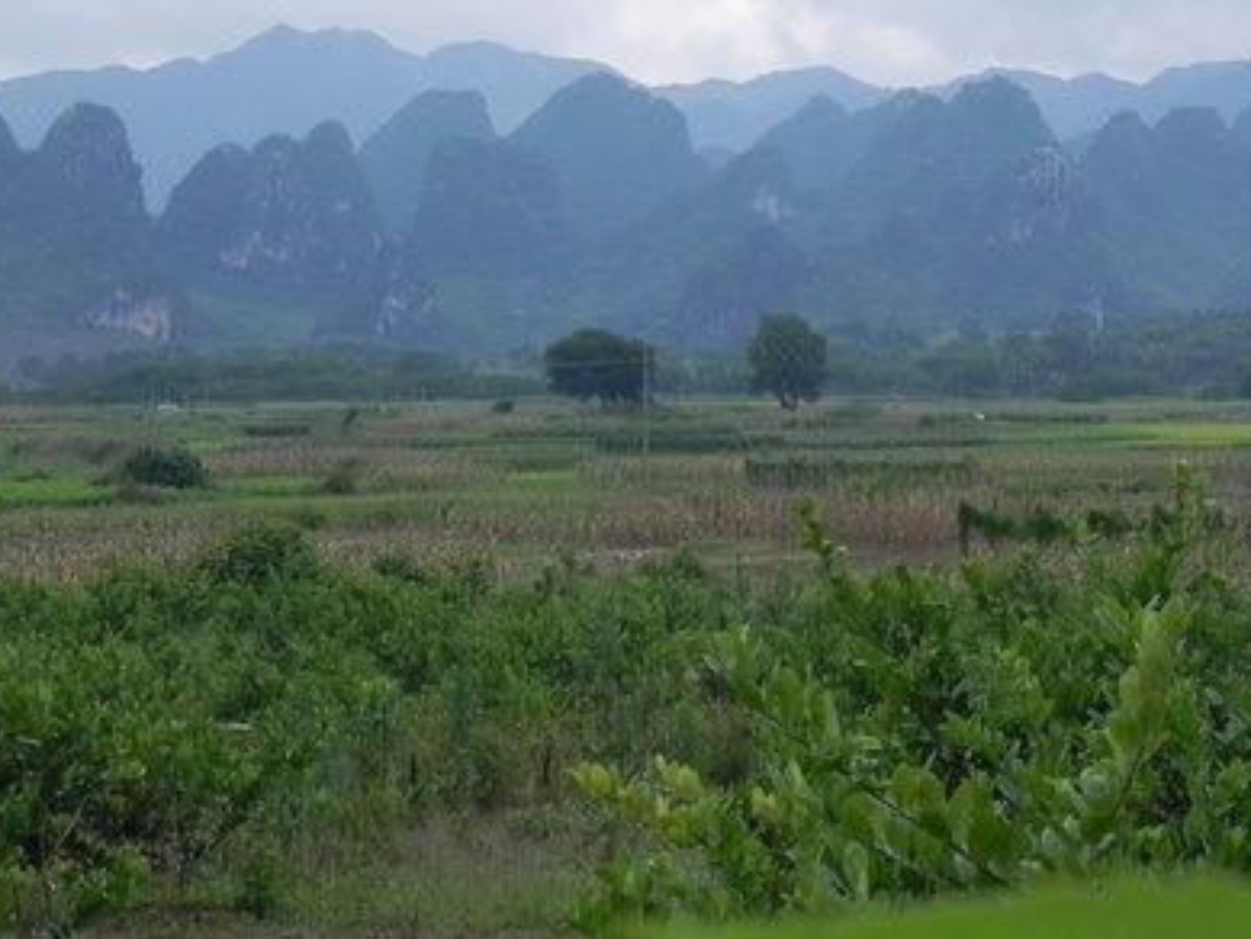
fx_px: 4880
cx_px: 720
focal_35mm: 135
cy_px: 98
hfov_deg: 14.6
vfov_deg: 10.9
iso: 160
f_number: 7.1
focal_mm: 13.4
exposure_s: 1/413
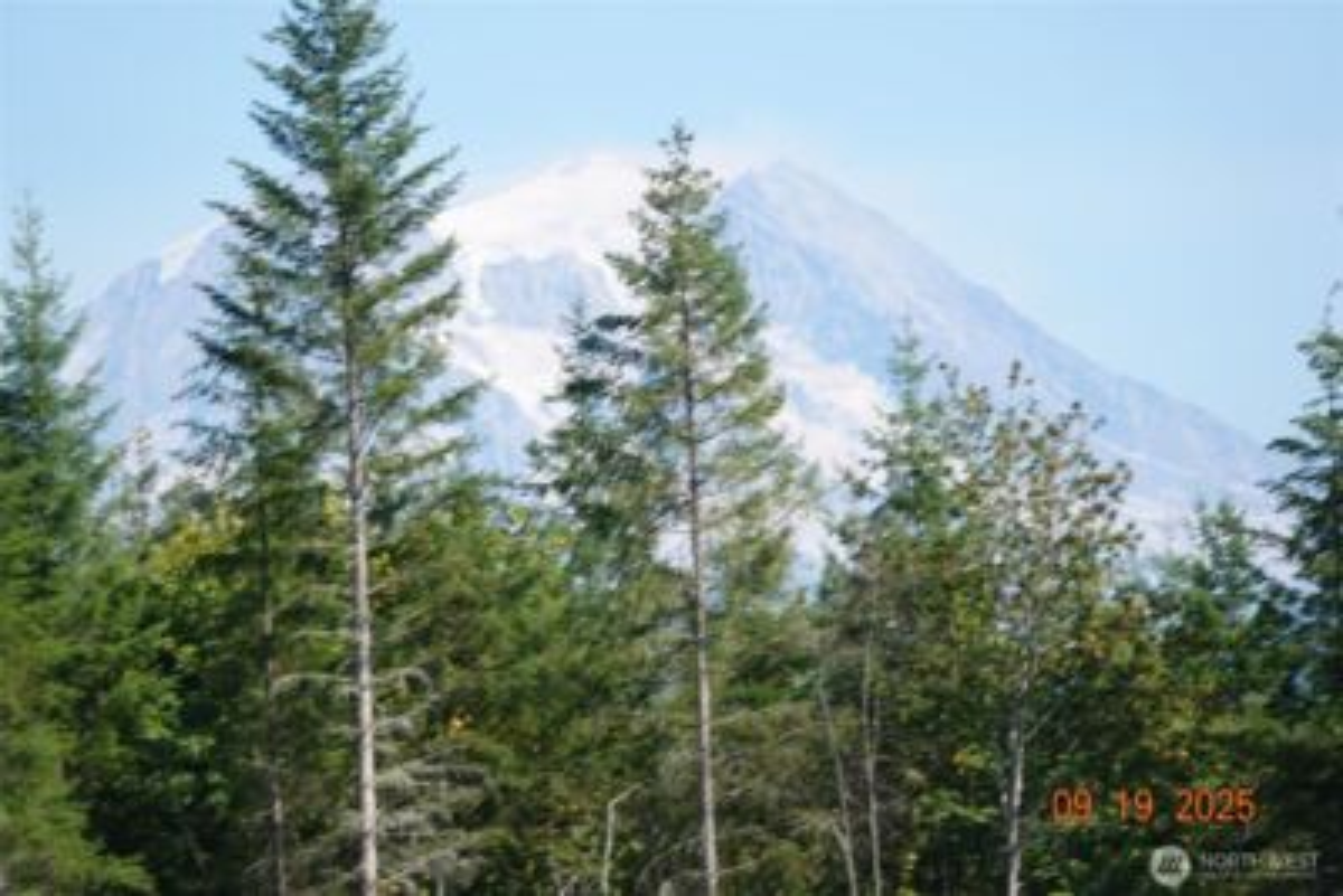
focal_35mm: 266
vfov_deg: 5.2
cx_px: 672
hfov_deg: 7.7
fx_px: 9926
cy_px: 448
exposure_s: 1/500
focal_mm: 97.49
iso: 100
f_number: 4
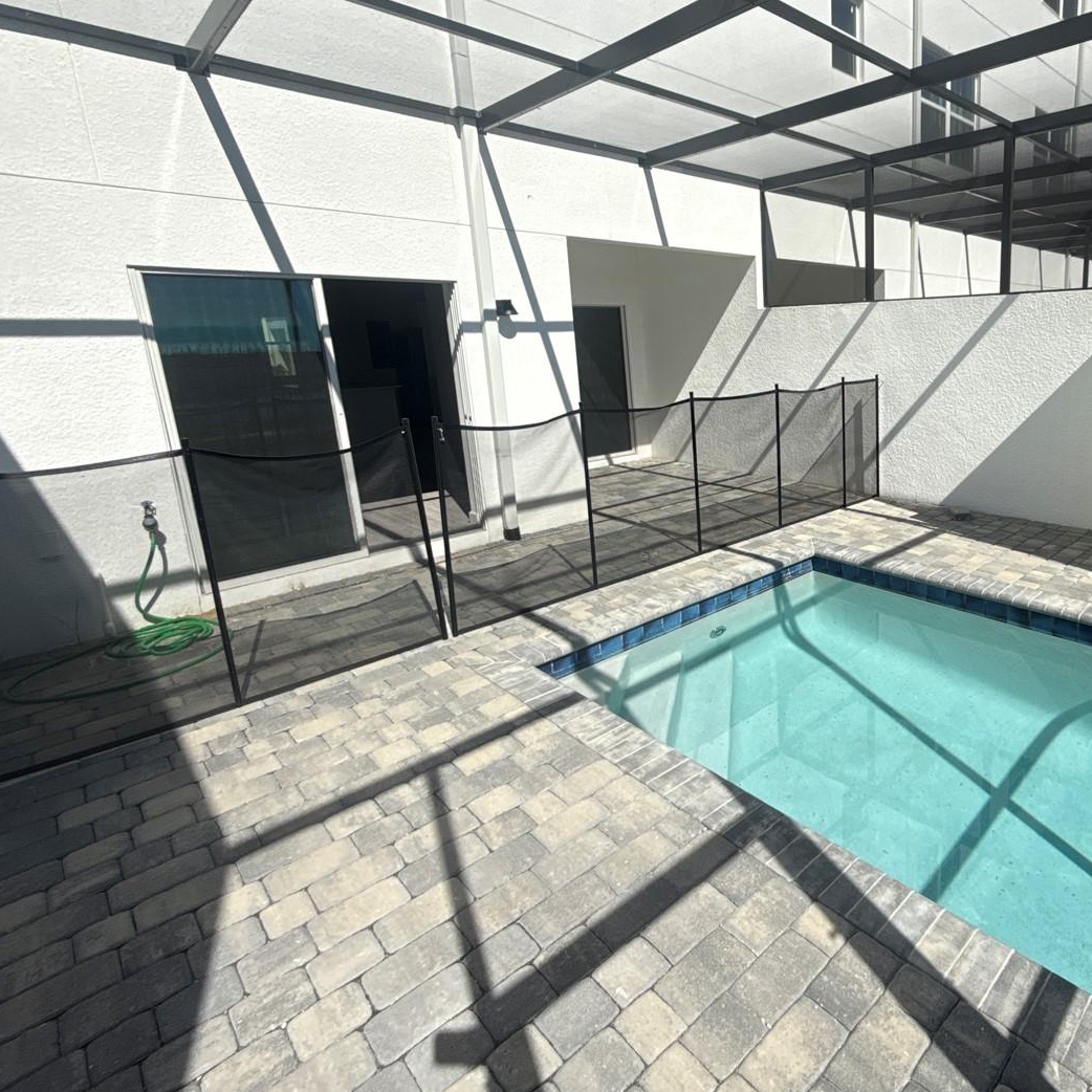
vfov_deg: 77.3
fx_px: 678
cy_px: 478
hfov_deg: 72.6
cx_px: 810
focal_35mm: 19
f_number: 2.2
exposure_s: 1/2410
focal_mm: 2.22
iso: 50
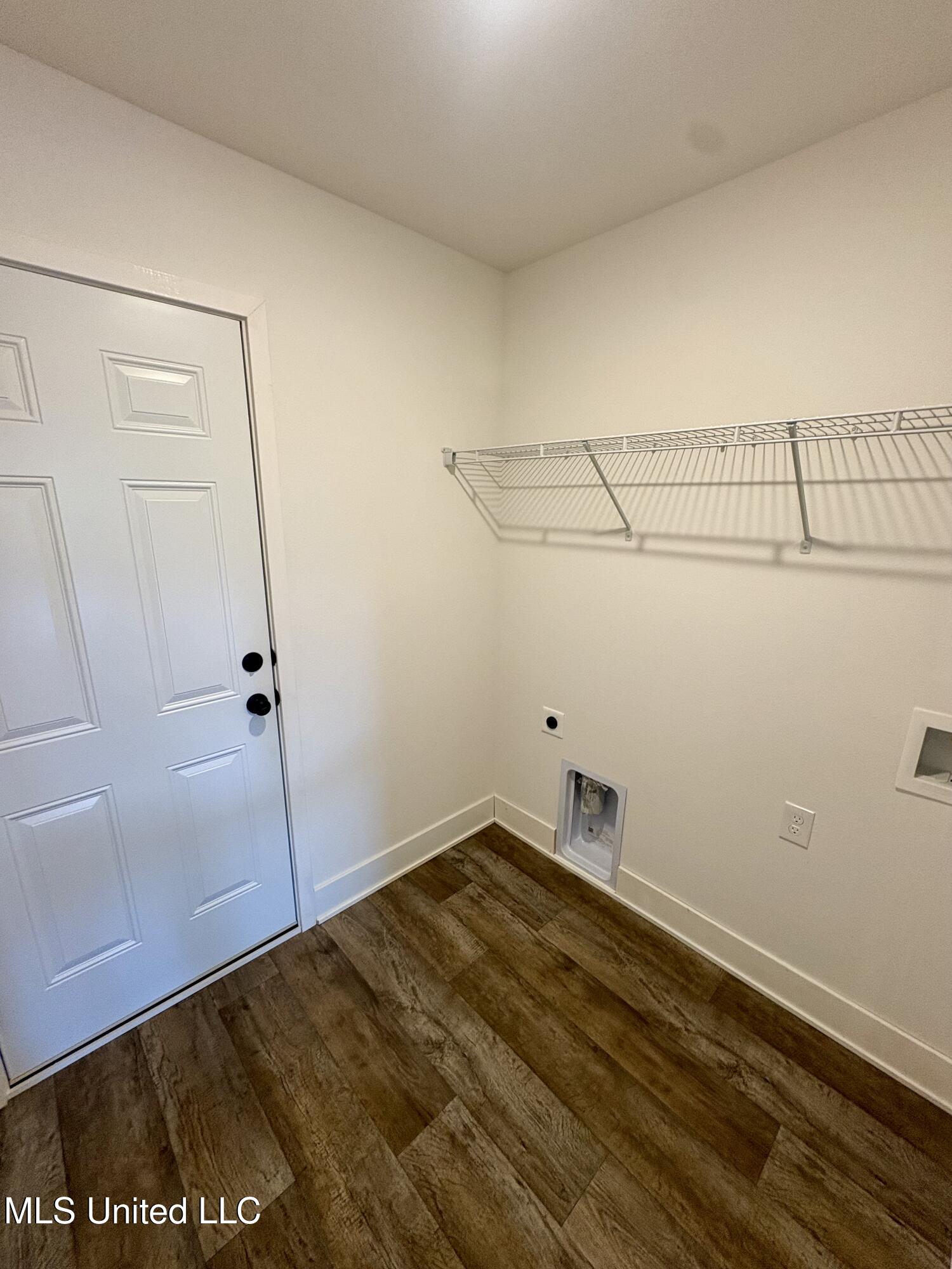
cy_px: 634
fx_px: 513
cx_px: 476
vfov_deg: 102.1
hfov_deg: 85.7
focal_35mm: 14
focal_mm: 2.22
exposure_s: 1/60
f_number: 2.2
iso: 125
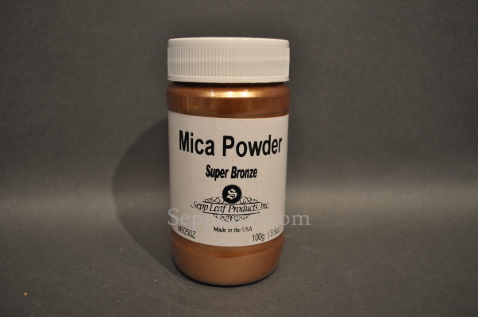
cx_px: 239
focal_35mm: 33
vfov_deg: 39.9
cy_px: 158
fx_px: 438
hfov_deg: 57.3
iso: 320
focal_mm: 22
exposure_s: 1/125
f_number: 3.8
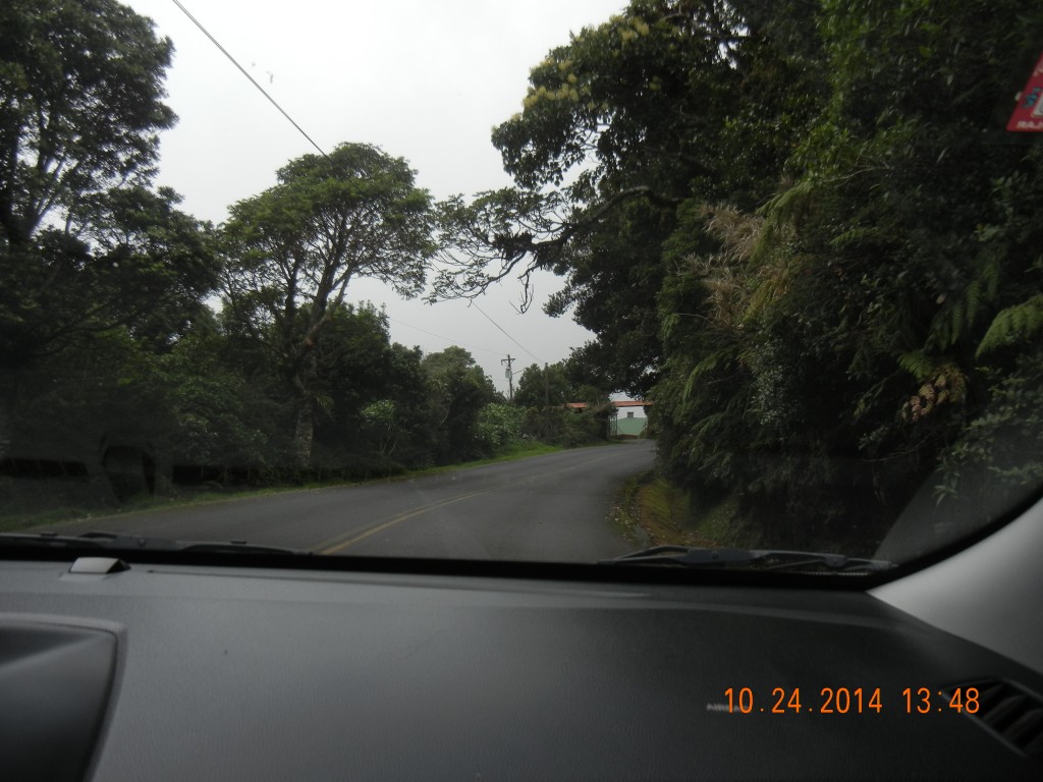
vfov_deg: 46.8
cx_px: 522
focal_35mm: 30
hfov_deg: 60.0
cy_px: 391
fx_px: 904
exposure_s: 1/635
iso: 160
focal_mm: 5.4
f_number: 3.5
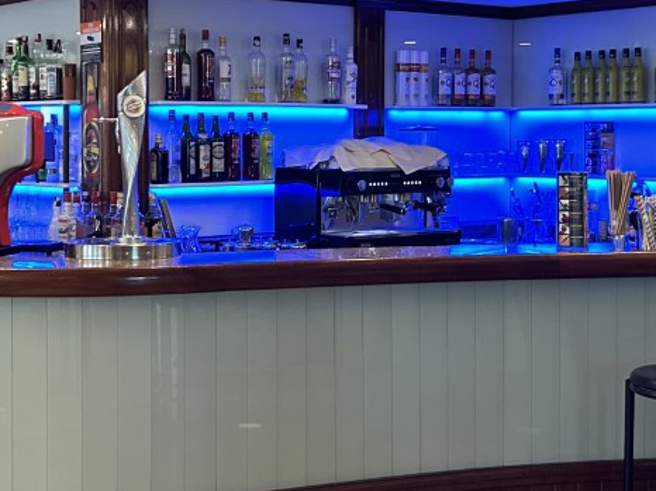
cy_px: 167
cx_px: 249
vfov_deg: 21.8
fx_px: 1269
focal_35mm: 67
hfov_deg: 28.9
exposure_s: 1/49
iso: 200
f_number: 1.5
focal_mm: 5.7
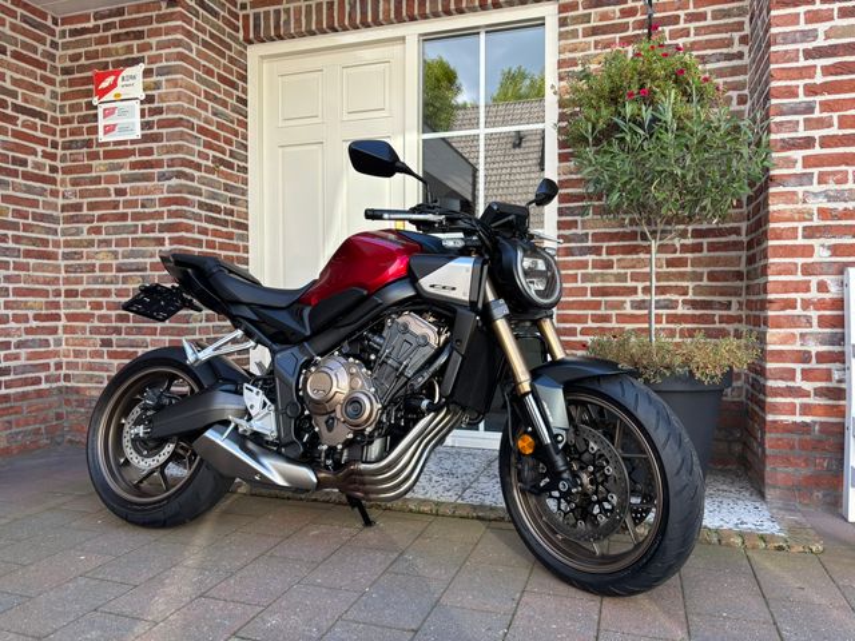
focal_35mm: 26
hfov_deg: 67.3
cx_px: 428
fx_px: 642
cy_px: 320
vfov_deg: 53.1
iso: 40
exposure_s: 1/234
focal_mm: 5.96
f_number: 1.6
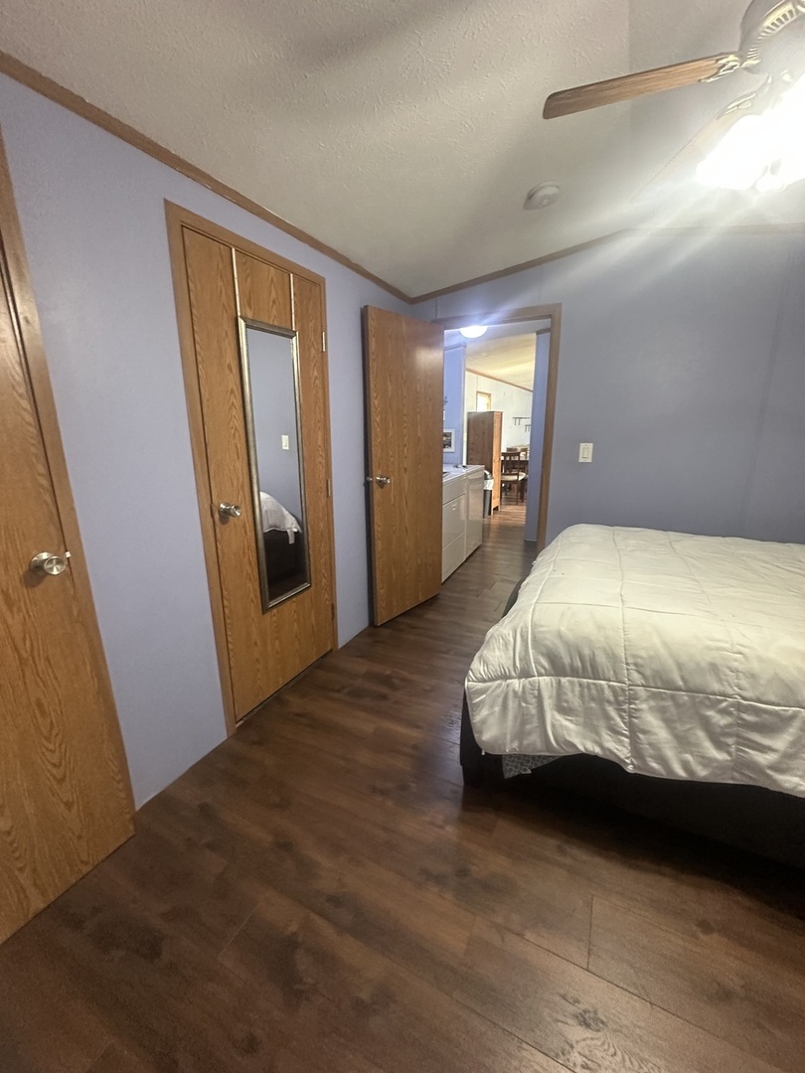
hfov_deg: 85.7
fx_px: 434
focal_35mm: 14
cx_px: 402
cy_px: 536
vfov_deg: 102.1
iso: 500
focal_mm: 2.22
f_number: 2.2
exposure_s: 1/60
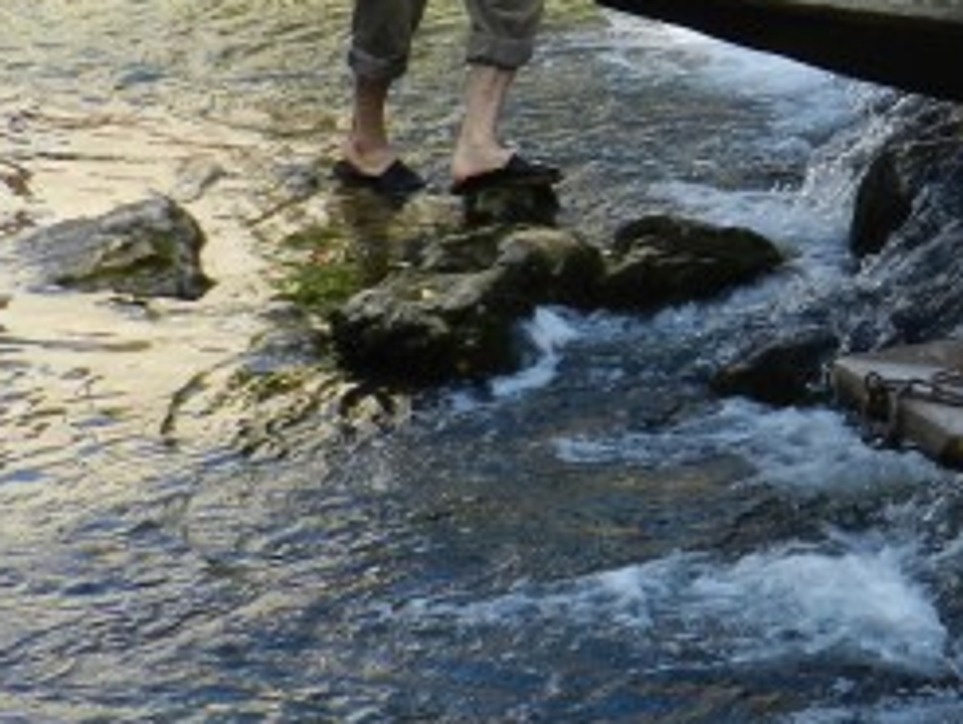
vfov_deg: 7.6
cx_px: 1519
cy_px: -27
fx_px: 5430
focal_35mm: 195
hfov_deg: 9.8
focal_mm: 10.7
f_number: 4.6
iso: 160
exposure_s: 1/320
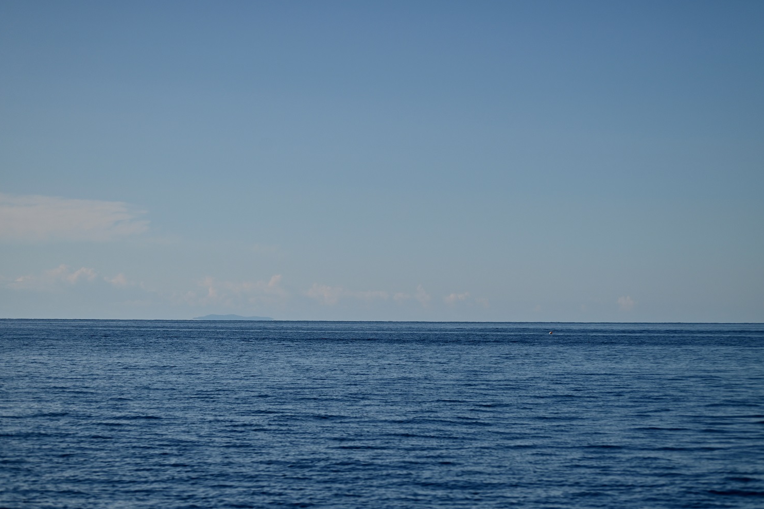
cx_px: 383
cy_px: 255
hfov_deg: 22.4
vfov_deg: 15.0
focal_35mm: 91
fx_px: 1931
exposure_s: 1/5000
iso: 250
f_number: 4.5
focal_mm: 90
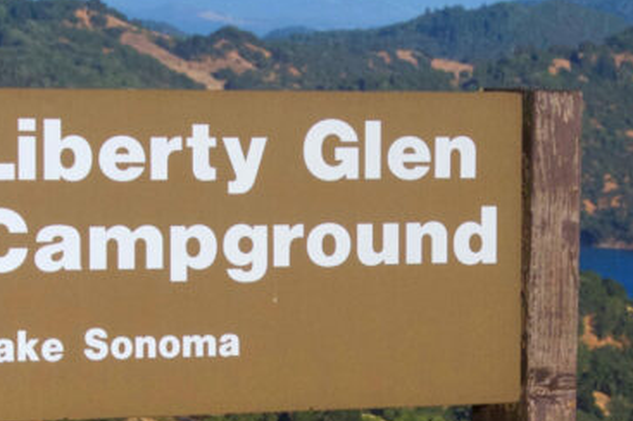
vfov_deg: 5.4
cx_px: 445
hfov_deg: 8.1
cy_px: 401
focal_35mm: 255
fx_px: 4480
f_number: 16
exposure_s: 1/1000
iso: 1000
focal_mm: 52
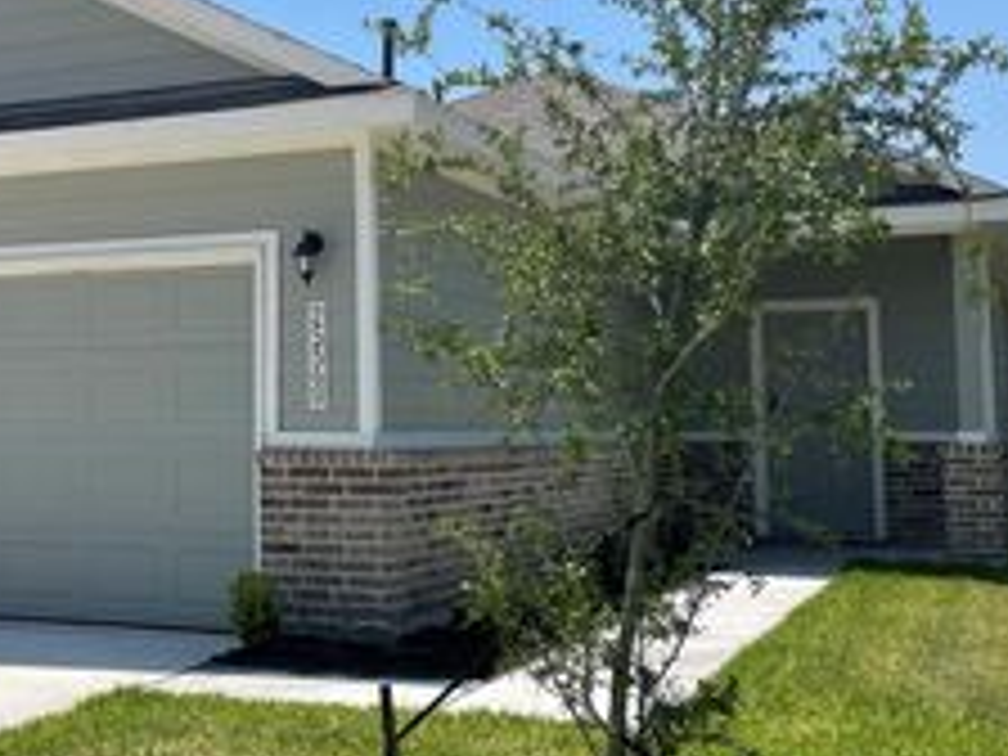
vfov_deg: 25.2
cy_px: 295
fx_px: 1689
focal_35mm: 58
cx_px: 189
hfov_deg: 32.3
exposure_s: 1/4651
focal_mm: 4.2
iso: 32
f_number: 1.6
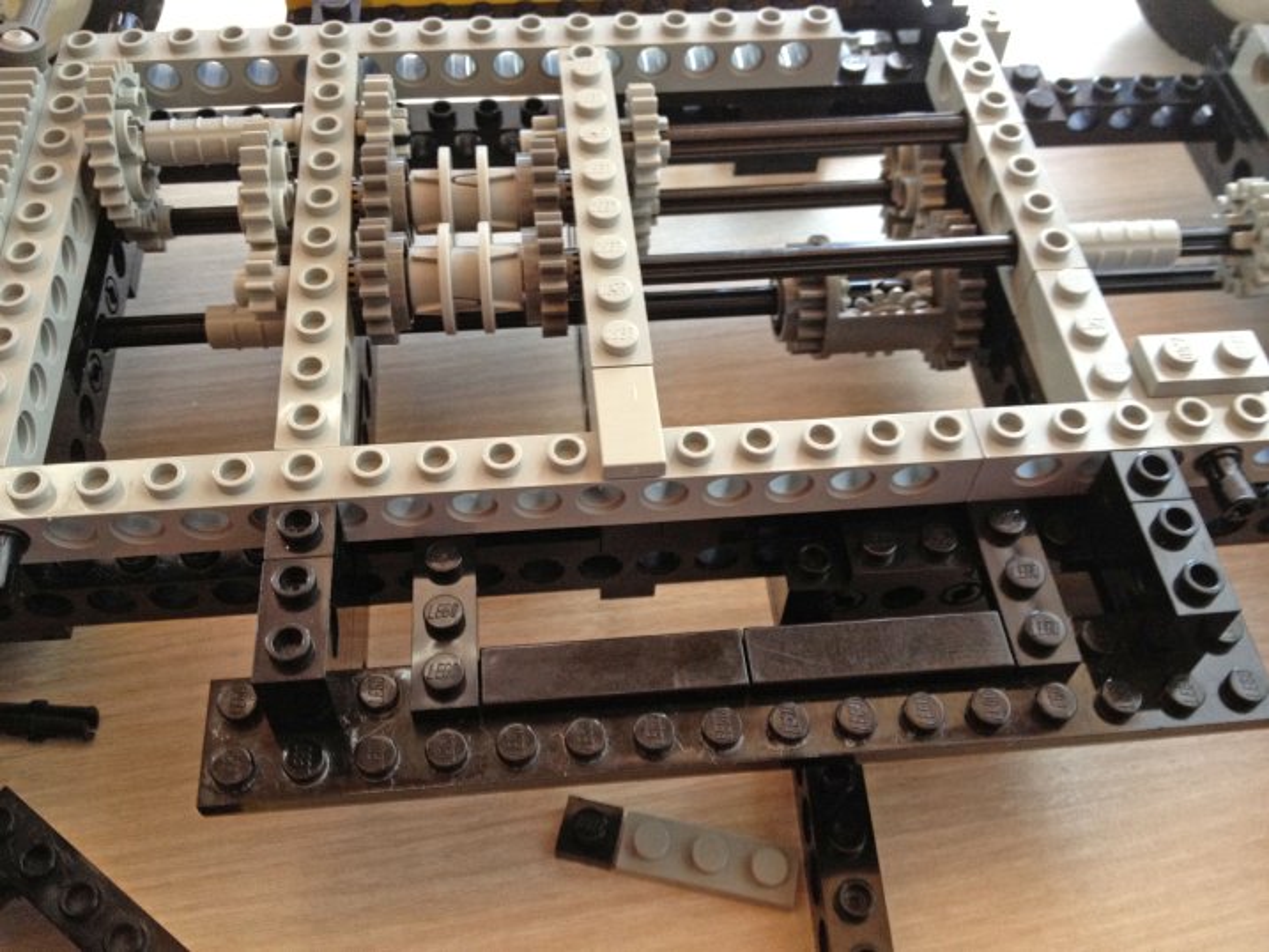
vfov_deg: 40.7
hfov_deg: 52.6
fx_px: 1283
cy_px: 476
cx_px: 634
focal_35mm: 35
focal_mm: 4.28
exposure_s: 1/20
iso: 200
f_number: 2.4
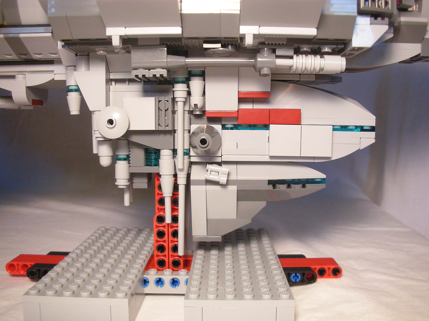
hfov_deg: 52.6
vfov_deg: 40.7
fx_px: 434
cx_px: 214
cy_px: 160
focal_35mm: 35
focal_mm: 5.8
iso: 200
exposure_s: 1/30
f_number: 2.8
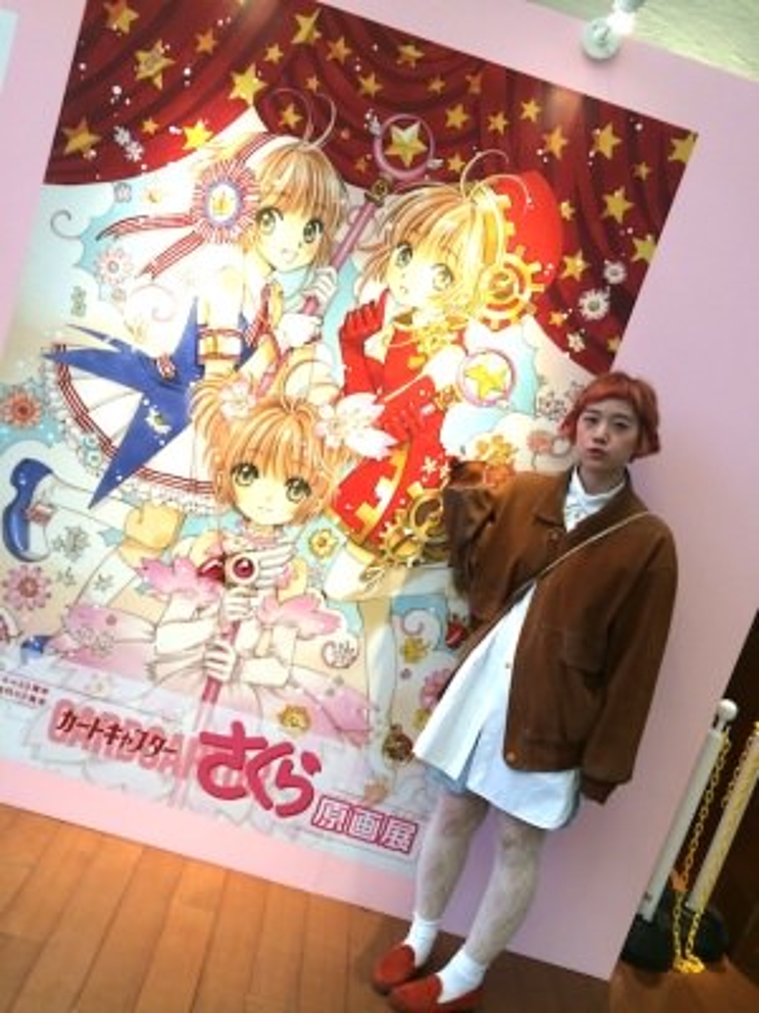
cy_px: 506
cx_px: 380
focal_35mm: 29
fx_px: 848
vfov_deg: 61.7
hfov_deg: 48.2
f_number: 2.2
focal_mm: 4.15
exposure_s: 1/30
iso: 100
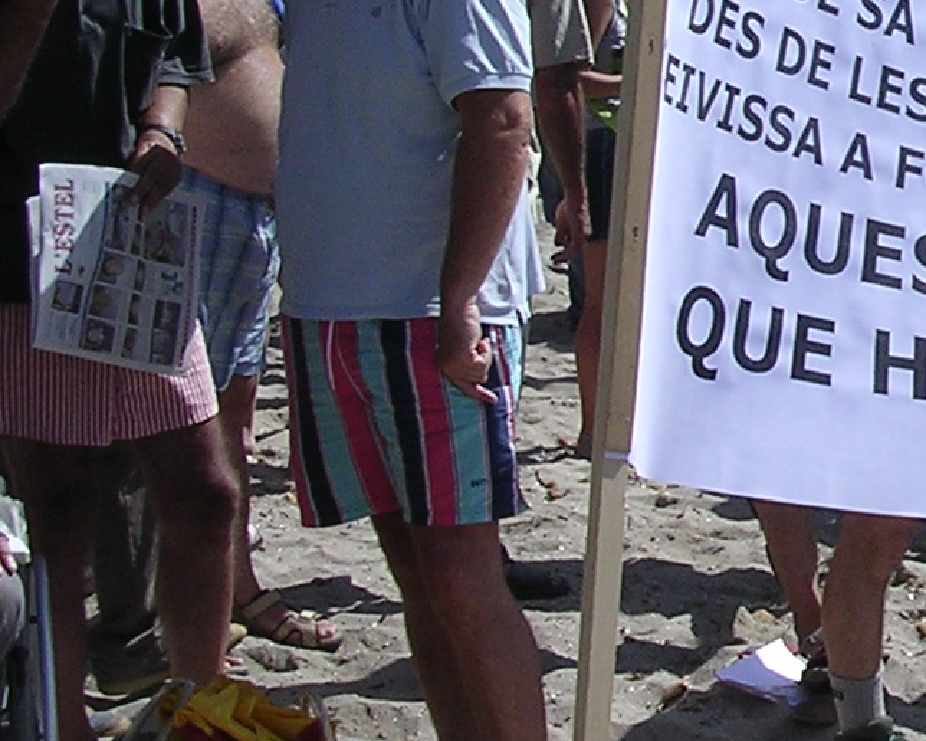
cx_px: 1399
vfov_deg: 12.9
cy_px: 56
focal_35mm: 118
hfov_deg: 15.1
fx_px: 3233
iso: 100
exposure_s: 1/430
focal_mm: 5.8
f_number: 5.6
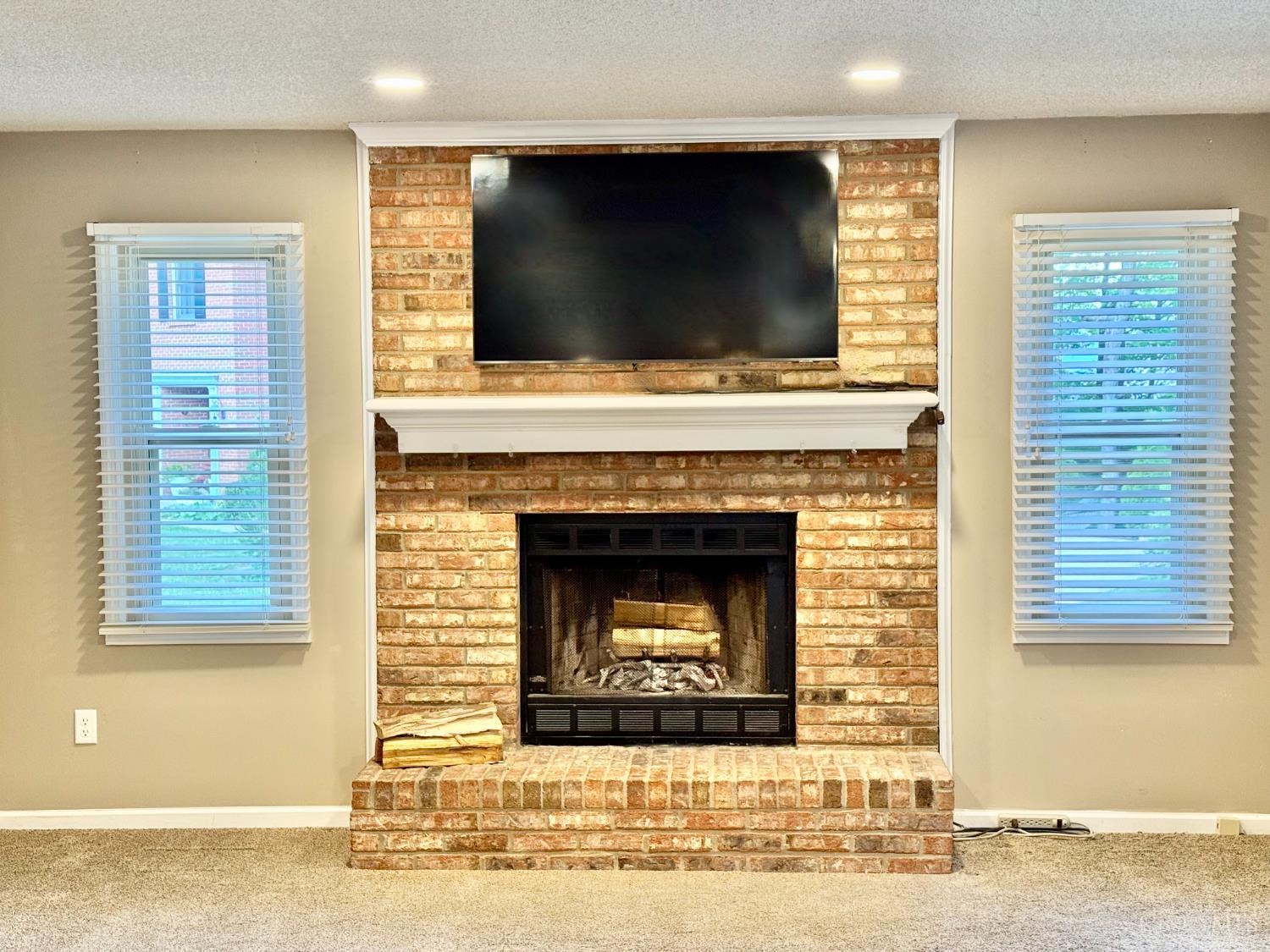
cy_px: 476
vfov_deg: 30.3
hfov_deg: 39.7
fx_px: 1761
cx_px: 635
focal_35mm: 48
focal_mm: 6.76
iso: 125
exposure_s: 1/60
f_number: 1.78
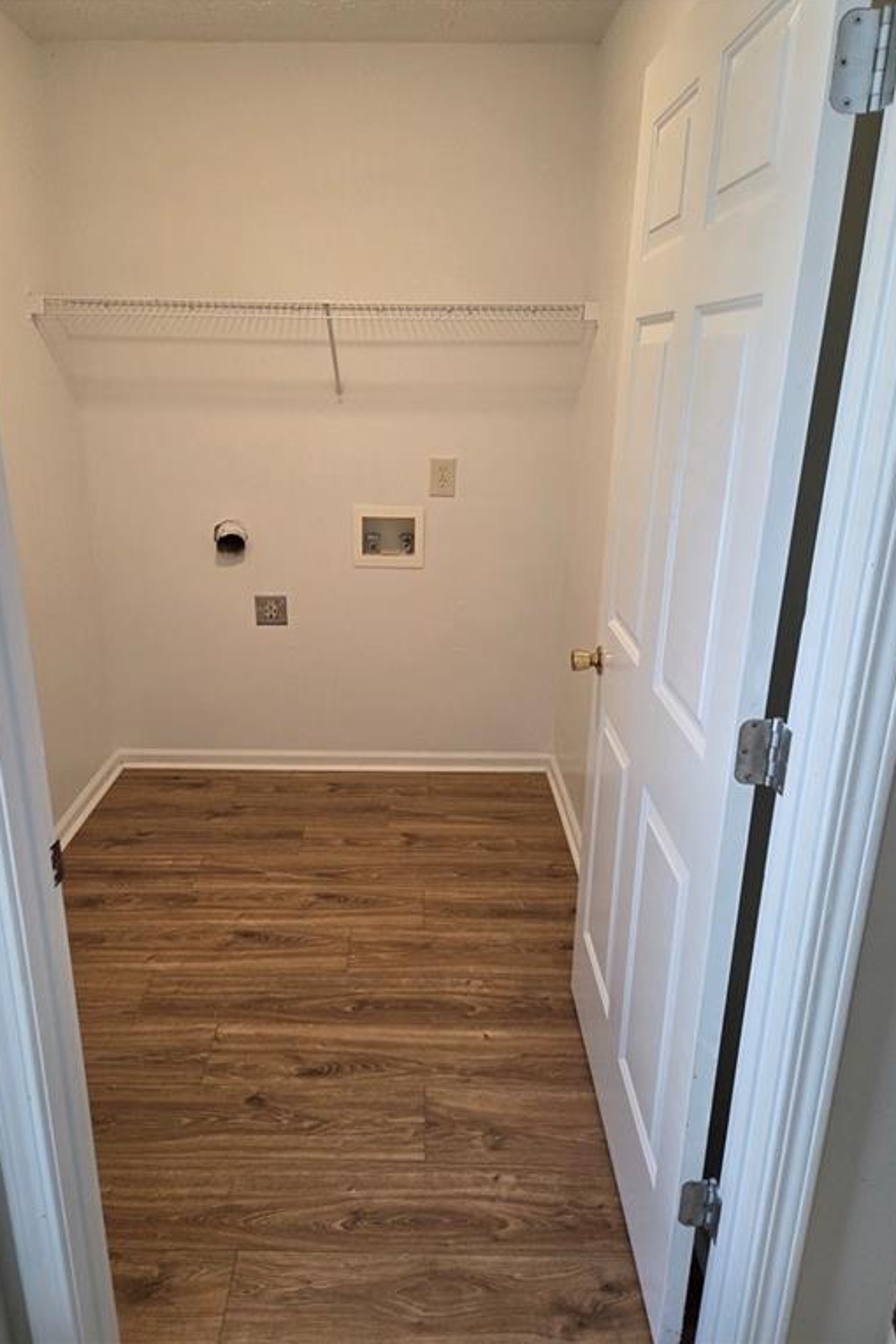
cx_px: 411
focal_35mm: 24
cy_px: 671
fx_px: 896
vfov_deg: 73.7
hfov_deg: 53.1
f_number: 1.8
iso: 160
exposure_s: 1/120
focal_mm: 5.4
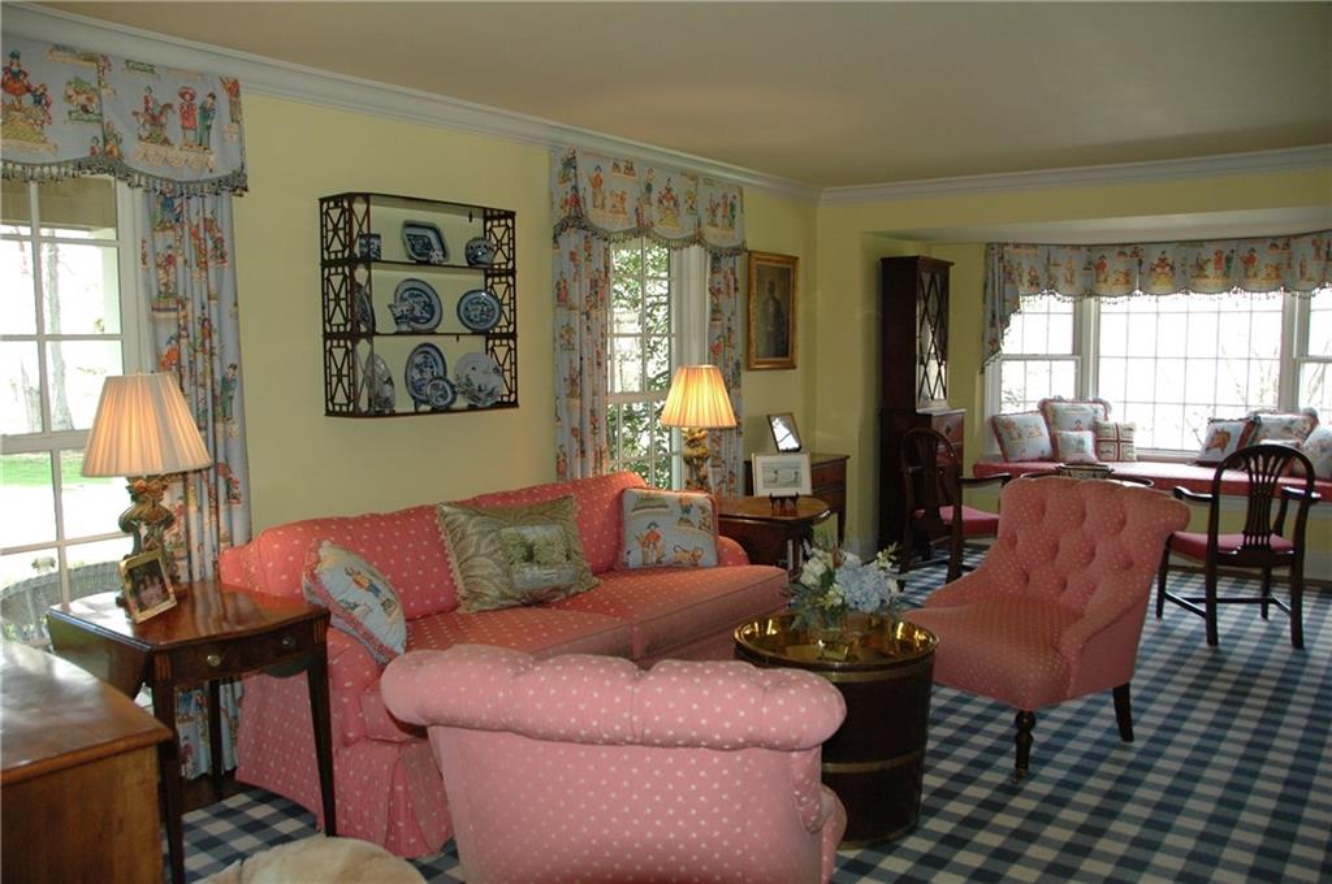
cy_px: 442
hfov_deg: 67.4
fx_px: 998
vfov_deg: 47.8
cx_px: 666
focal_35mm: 27
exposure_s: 1/100
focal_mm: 18
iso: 640
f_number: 4
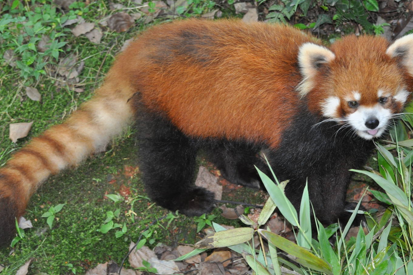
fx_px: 1421
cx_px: 228
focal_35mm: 124
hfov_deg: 16.5
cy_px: 122
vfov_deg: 11.0
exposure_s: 1/60
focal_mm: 70
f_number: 4.5
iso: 800
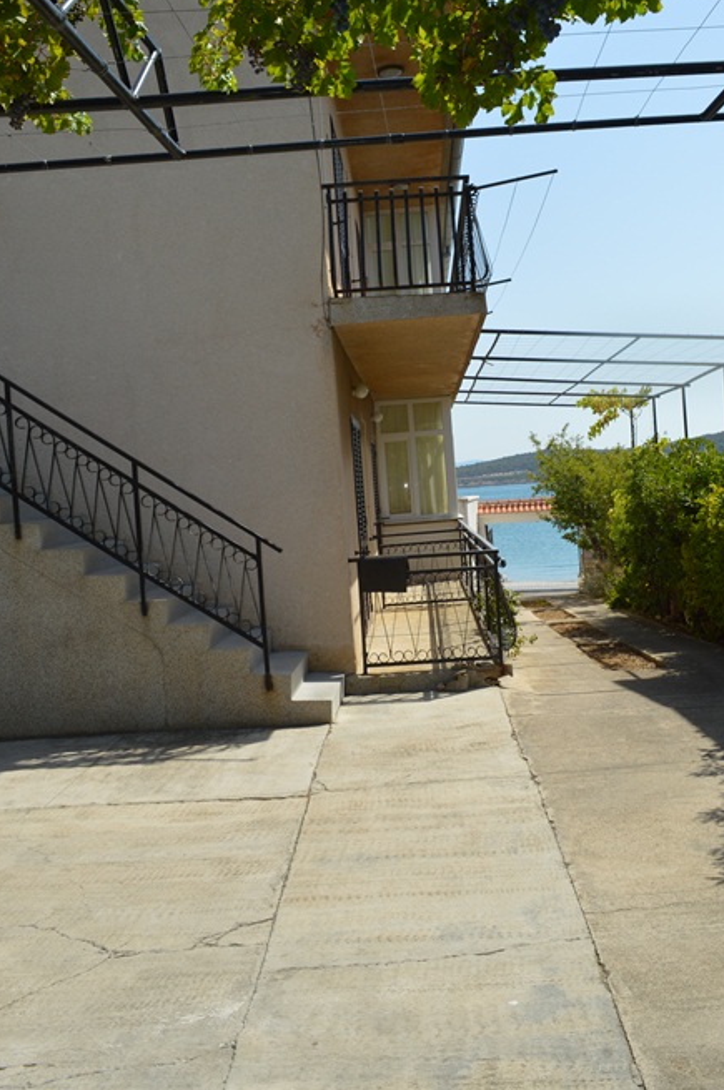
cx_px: 434
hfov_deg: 39.7
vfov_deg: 57.1
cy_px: 483
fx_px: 998
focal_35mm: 33
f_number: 9
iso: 100
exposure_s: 1/200
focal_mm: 18
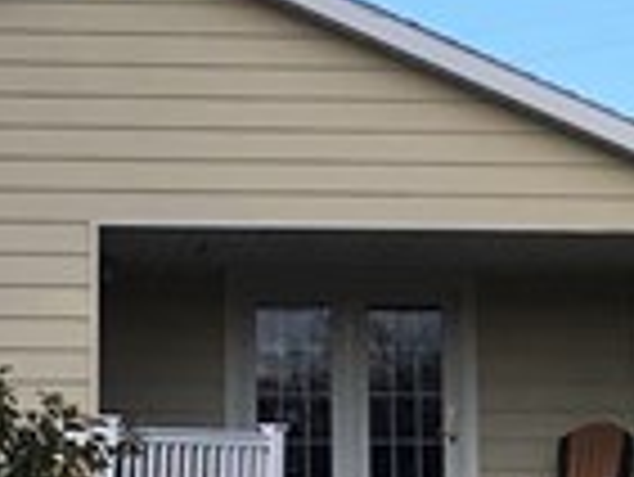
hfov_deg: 9.4
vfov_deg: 7.1
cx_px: 423
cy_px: 148
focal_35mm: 210
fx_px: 3849
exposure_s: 1/777
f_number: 2.2
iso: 25
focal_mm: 4.15
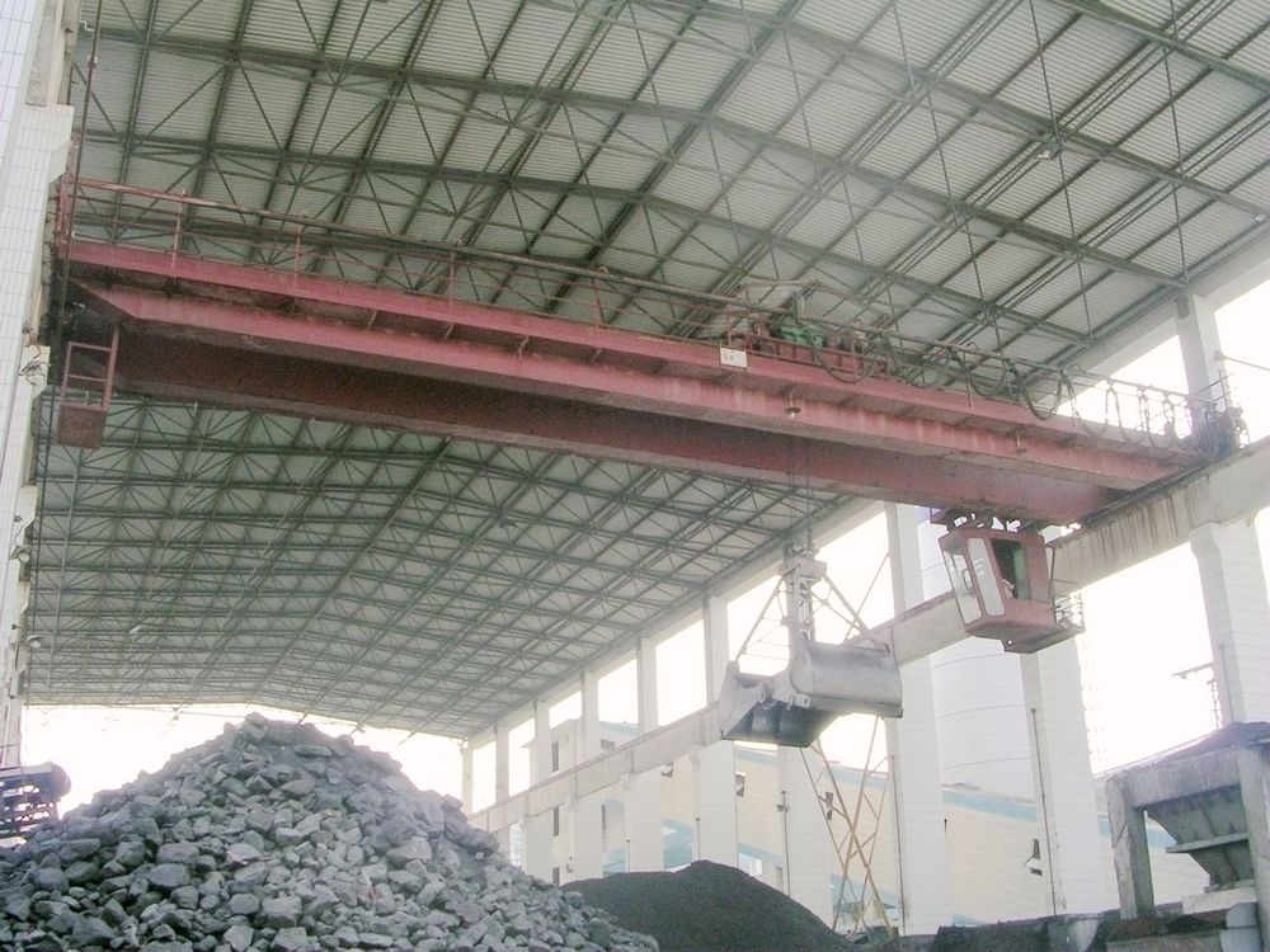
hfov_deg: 49.0
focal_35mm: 38
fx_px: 1394
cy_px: 476
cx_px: 635
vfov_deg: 37.7
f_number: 5.6
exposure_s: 1/117
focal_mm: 5.8
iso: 50
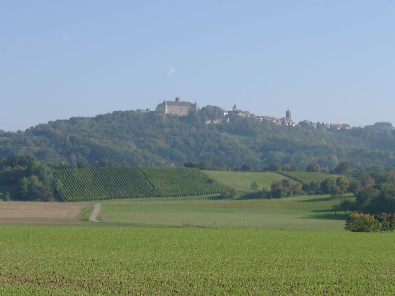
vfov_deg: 14.8
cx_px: 198
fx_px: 1141
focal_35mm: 100
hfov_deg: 19.6
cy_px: 148
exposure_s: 1/428
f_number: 4
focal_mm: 20.74
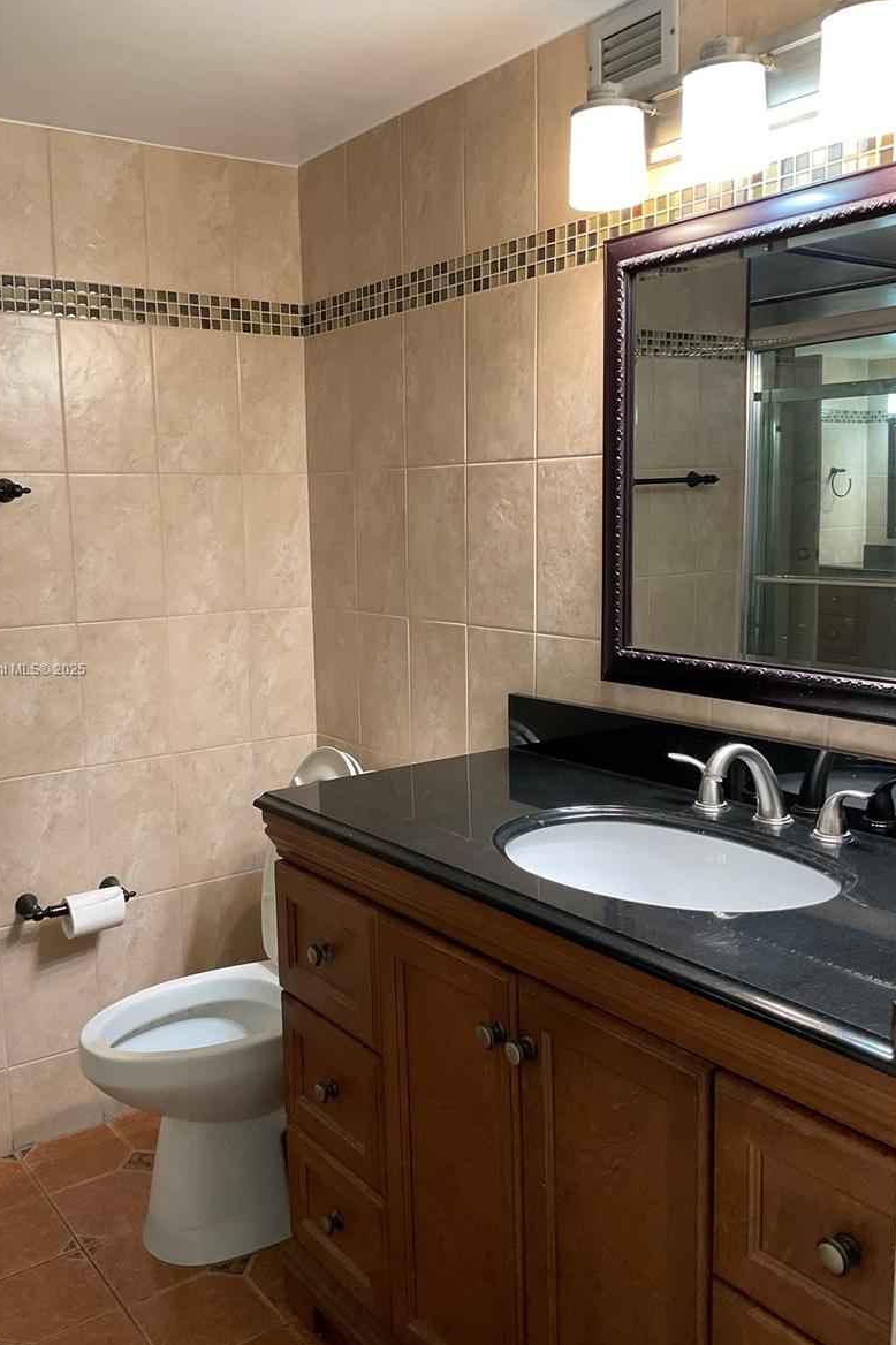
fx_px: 1158
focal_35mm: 31
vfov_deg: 60.3
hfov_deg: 42.2
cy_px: 670
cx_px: 393
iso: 100
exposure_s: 1/60
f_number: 1.8
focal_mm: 3
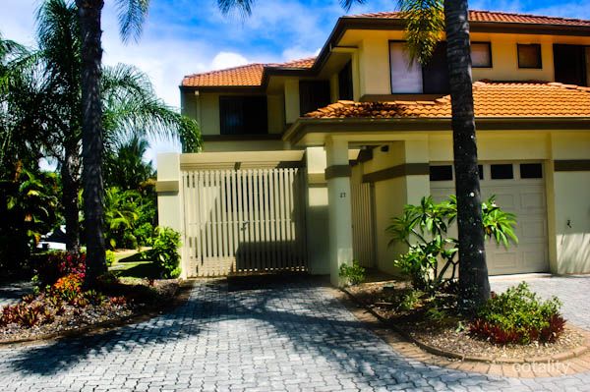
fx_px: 491
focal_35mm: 30
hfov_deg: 62.0
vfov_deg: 43.5
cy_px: 196
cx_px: 295
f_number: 9
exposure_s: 1/320
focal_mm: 20
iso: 200
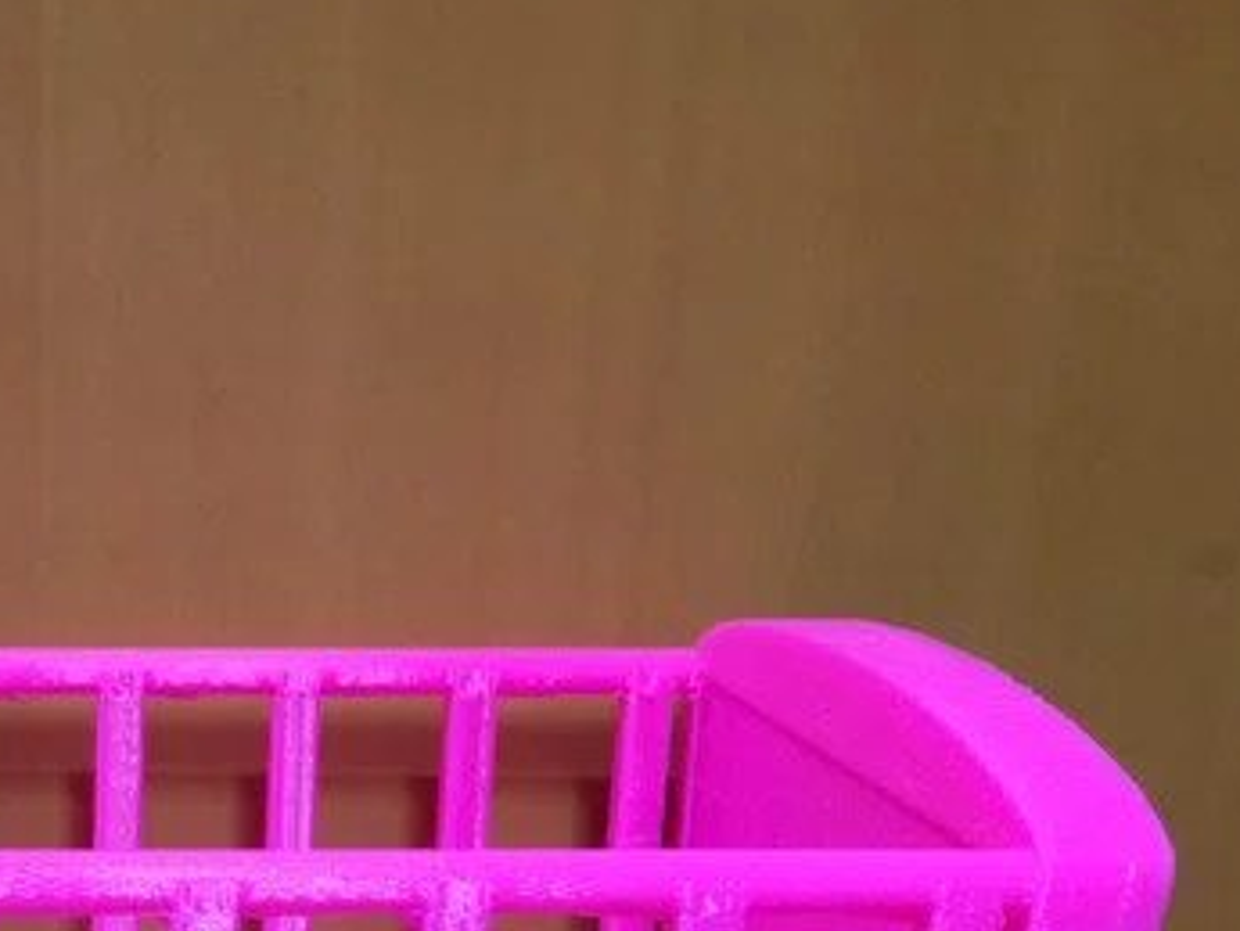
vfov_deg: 19.9
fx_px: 2508
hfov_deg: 26.2
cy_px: 1080
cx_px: -31
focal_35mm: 70
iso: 32
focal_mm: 4.15
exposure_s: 1/15
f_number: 2.2
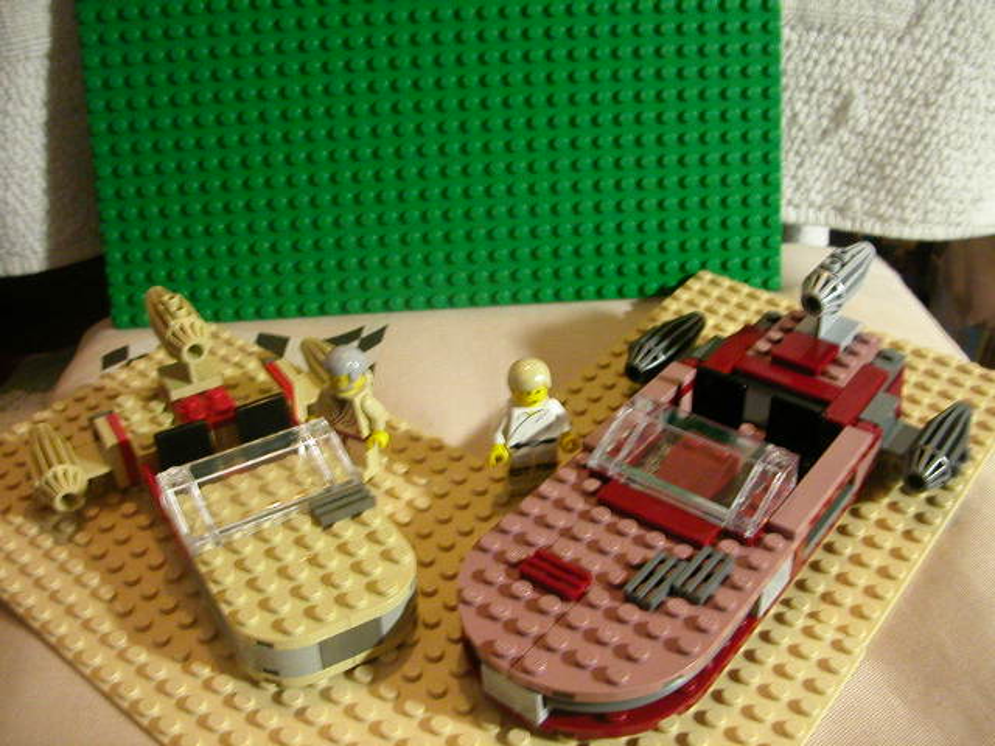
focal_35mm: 37
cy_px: 373
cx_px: 498
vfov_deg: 38.7
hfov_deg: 50.1
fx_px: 1064
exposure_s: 1/10.5
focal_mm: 5.6
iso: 400
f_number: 2.7
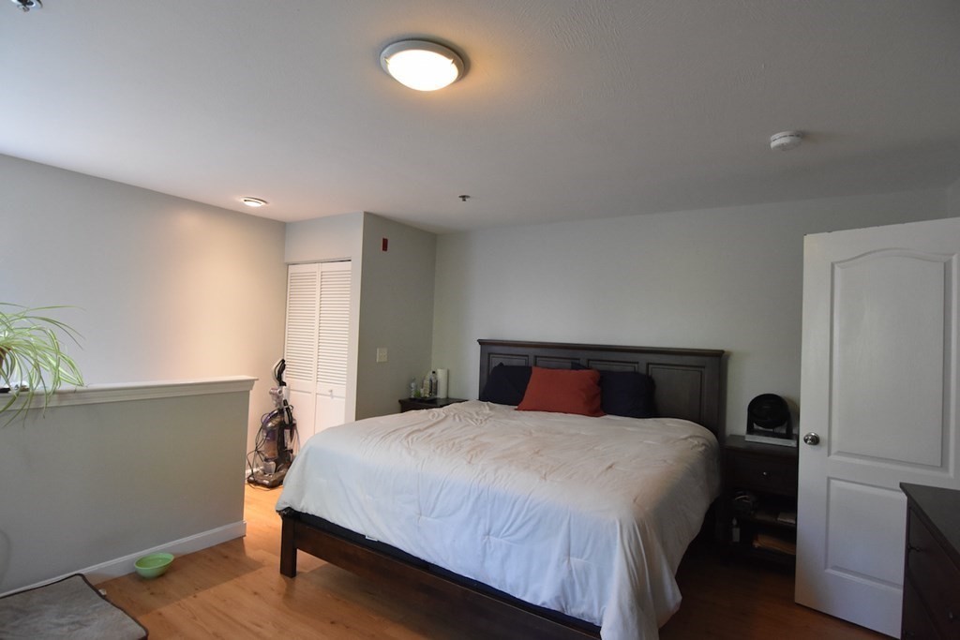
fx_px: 480
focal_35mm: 18
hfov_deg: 90.0
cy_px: 320
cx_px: 480
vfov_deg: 67.4
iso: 2000
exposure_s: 1/60
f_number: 4
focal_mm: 12
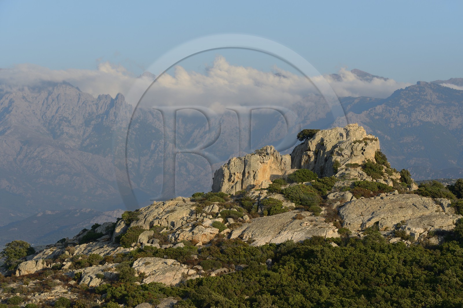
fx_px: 1439
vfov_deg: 12.2
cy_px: 154
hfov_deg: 18.3
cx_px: 232
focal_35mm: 112
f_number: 9
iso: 200
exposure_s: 1/250
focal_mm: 112
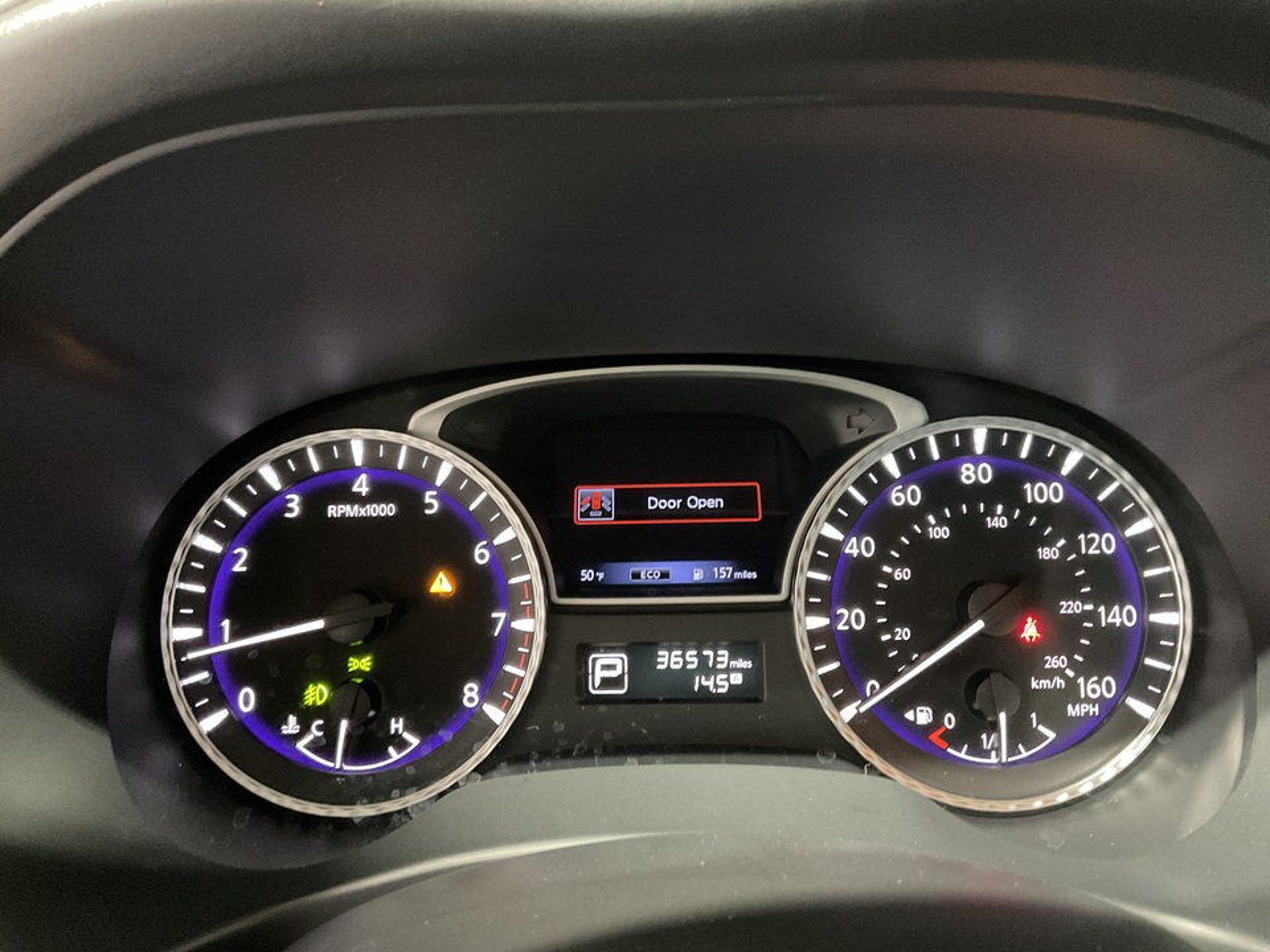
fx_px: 1064
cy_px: 476
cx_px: 635
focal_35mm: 29
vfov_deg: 48.2
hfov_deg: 61.7
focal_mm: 3
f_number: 1.8
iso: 500
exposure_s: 1/25
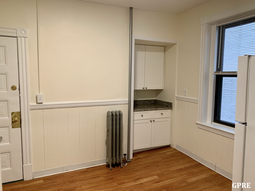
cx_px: 128
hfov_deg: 67.3
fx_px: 192
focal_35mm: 26
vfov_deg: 53.1
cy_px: 96
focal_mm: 4.25
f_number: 1.8
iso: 160
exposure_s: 1/60
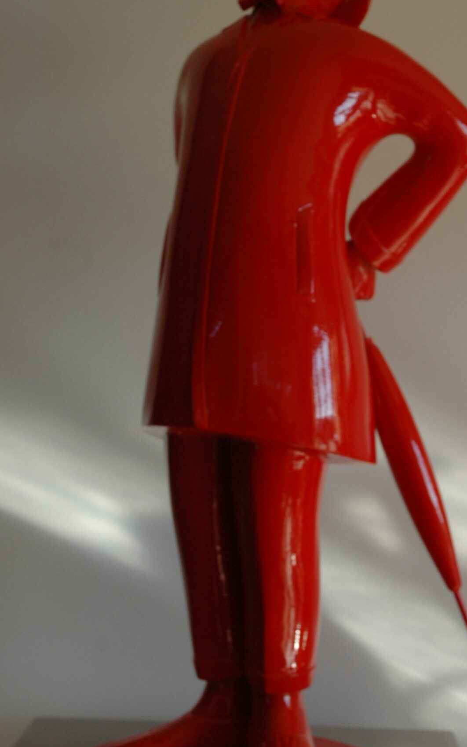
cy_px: 371
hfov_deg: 19.5
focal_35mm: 67
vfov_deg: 30.7
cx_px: 283
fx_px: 1359
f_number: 5.6
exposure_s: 1/125
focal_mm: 29
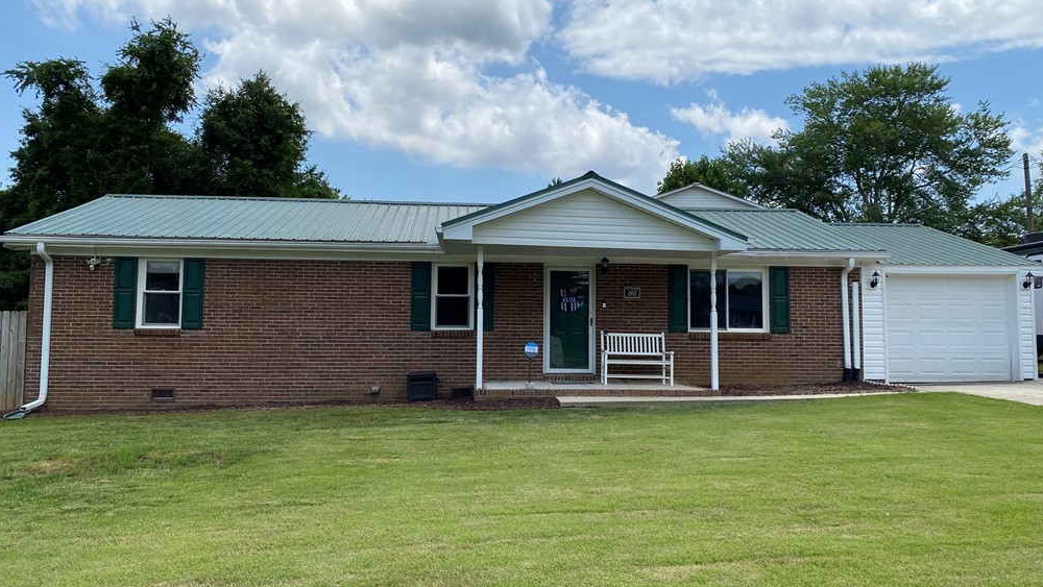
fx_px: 802
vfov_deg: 40.2
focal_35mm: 29
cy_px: 286
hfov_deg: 66.1
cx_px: 524
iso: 32
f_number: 1.8
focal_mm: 4.25
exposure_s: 1/4444
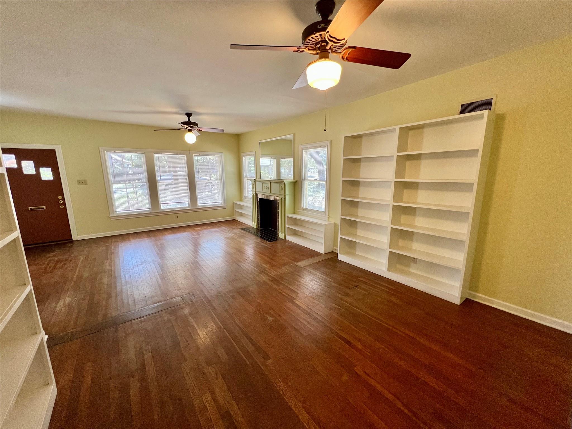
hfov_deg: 106.2
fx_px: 215
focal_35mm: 13
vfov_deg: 89.9
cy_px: 214
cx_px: 286
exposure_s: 1/120
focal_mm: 1.57
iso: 200
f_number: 1.8
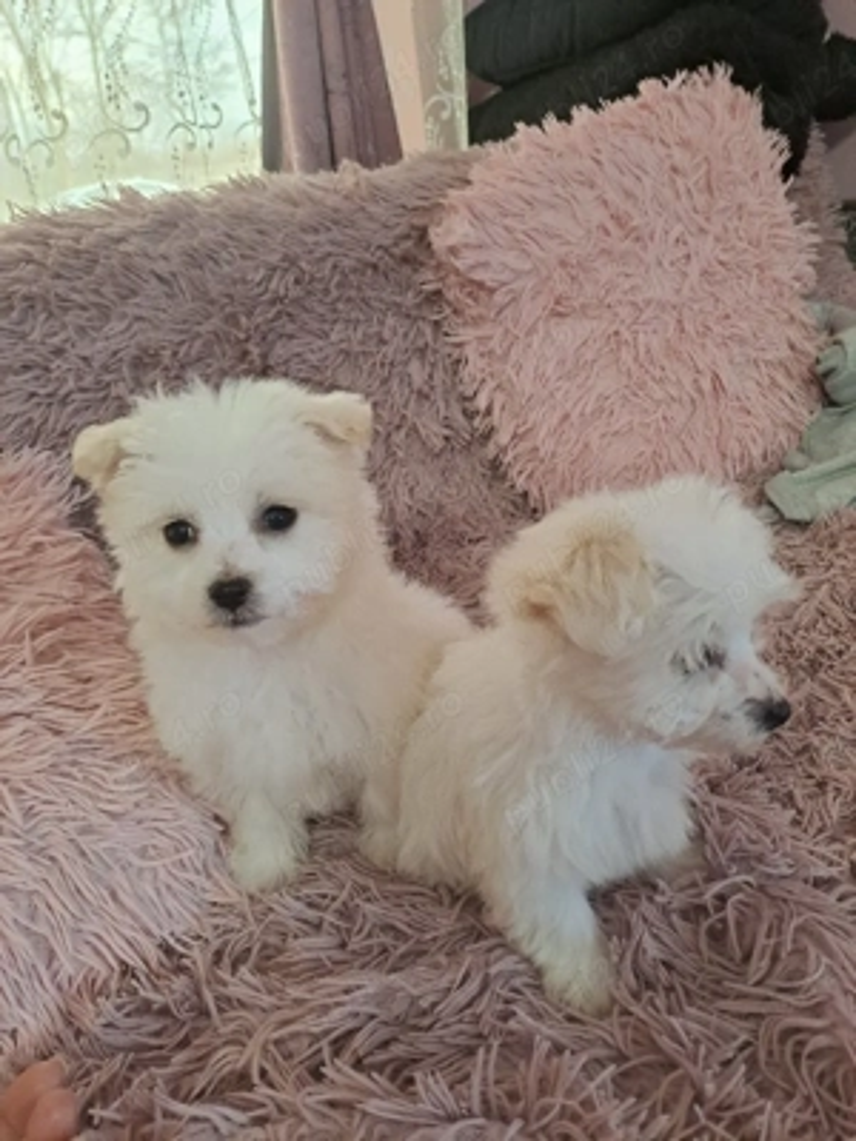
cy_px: 570
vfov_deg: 69.4
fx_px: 824
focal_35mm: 25
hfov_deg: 54.9
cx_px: 428
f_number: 1.8
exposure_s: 1/50
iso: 200
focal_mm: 4.65
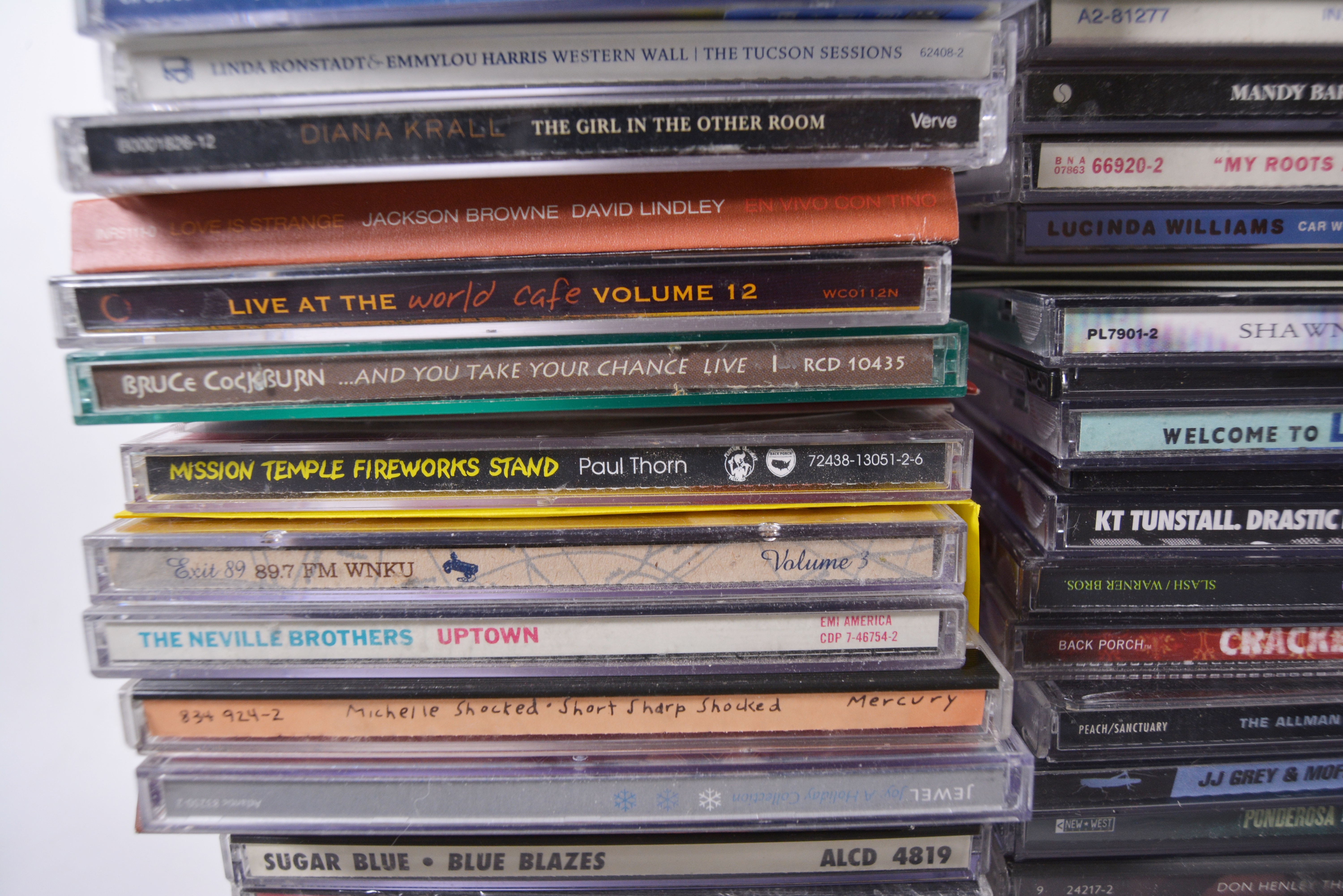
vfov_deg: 43.6
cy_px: 448
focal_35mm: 30
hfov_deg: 61.9
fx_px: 1119
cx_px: 672
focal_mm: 20
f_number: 5
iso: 400
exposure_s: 1/100
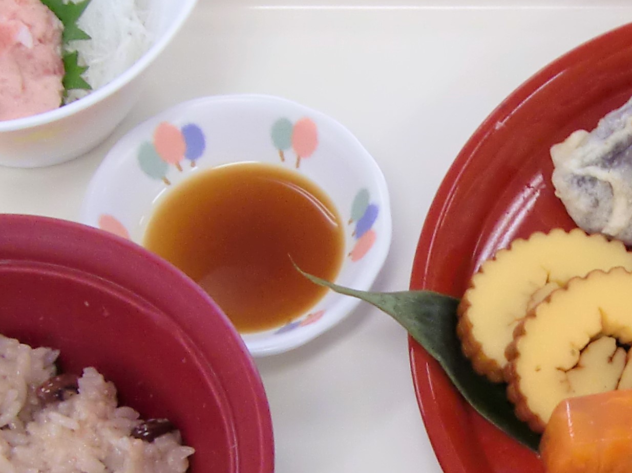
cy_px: 557
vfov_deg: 15.5
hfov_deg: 20.8
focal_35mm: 92
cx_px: 594
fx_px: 1679
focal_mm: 5.8
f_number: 2.7
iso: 160
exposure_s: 1/60
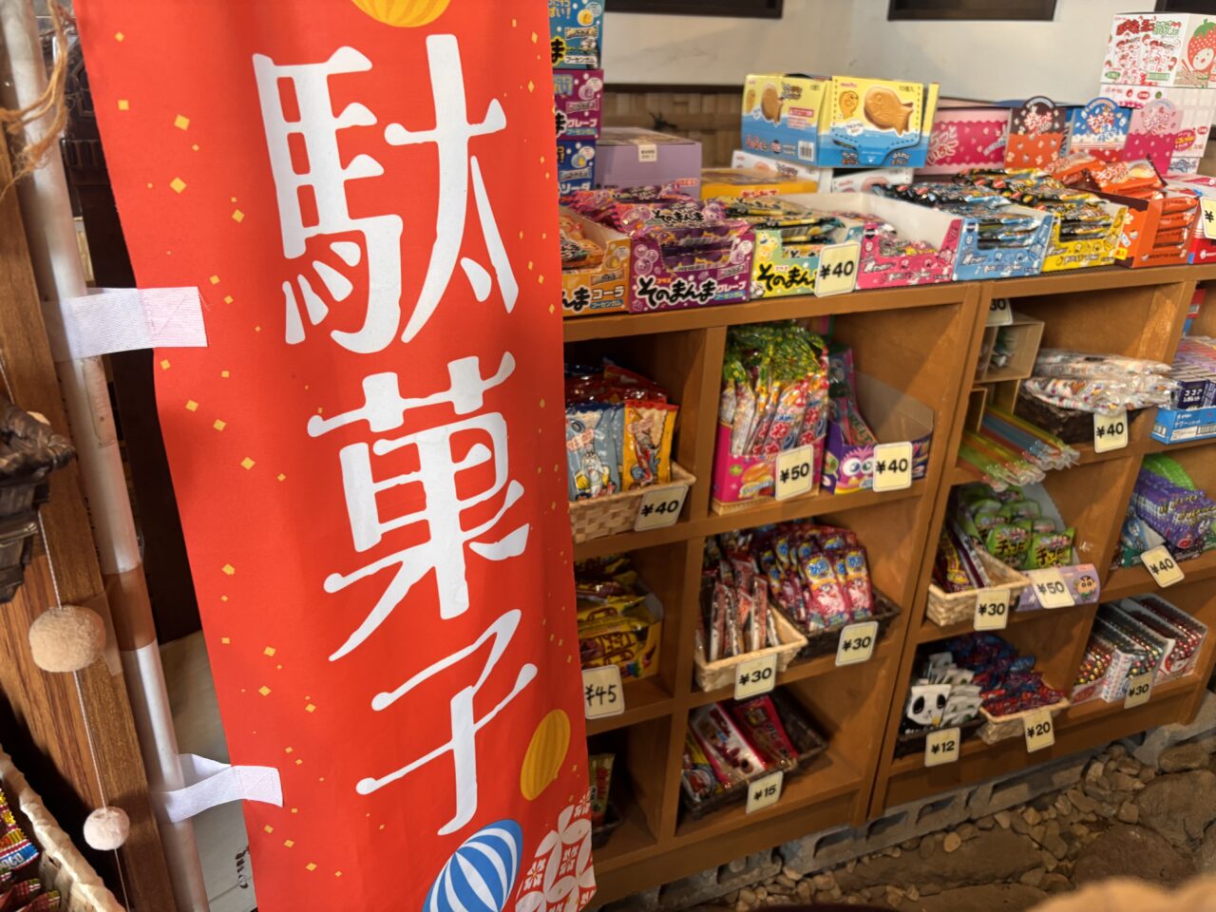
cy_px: 456
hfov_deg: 67.3
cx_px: 608
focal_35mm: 26
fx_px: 913
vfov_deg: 53.1
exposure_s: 1/50
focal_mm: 5.96
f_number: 1.6
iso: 200
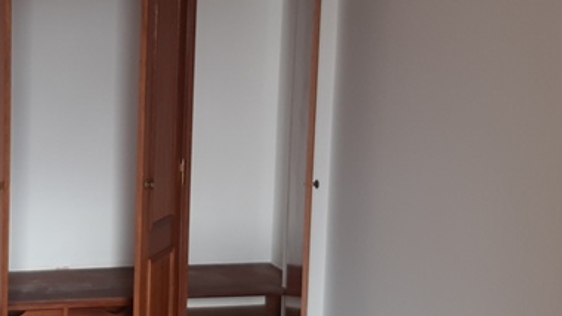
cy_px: 146
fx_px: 924
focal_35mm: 62
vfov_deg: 19.4
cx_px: 120
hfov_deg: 33.0
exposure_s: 1/50
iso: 64
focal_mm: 3.93
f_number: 1.7
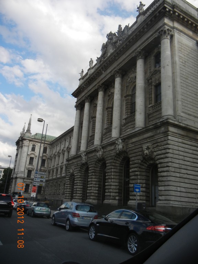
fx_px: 229
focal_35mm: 30
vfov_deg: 60.0
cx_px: 99
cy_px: 132
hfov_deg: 46.8
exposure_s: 1/895
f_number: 3.5
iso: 160
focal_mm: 5.4
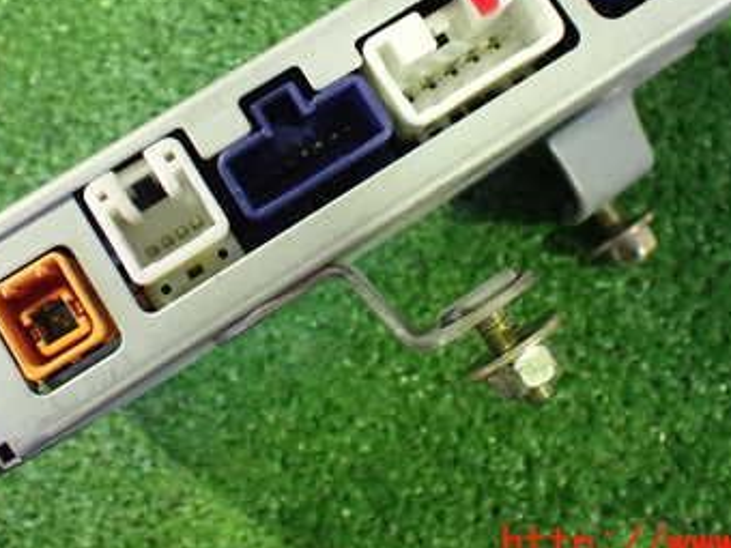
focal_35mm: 53
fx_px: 1119
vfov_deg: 26.9
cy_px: 90
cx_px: 342
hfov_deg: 36.2
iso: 1000
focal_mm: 5.4
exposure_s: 1/30
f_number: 2.3
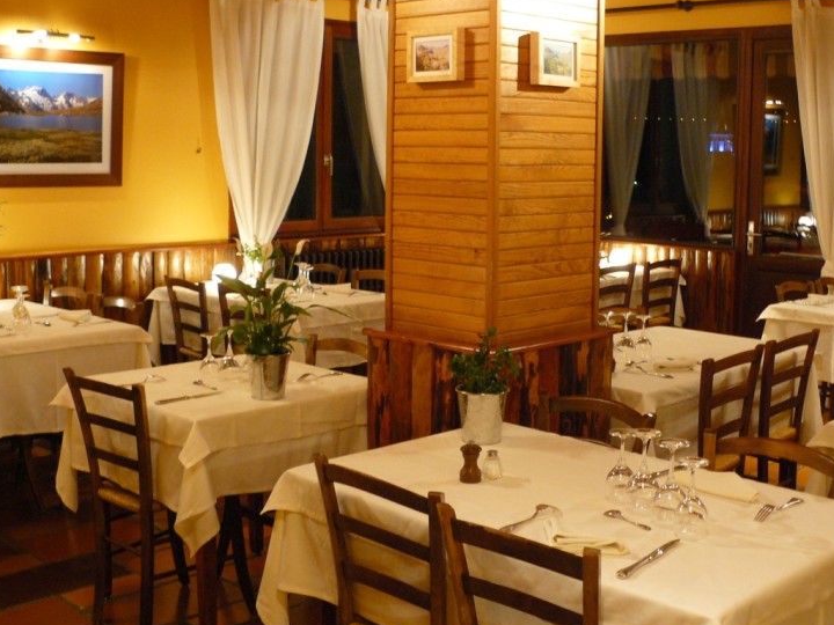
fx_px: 1084
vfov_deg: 32.1
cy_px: 254
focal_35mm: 45
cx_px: 477
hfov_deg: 42.0
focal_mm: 6
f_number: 3.6
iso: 200
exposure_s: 1/4
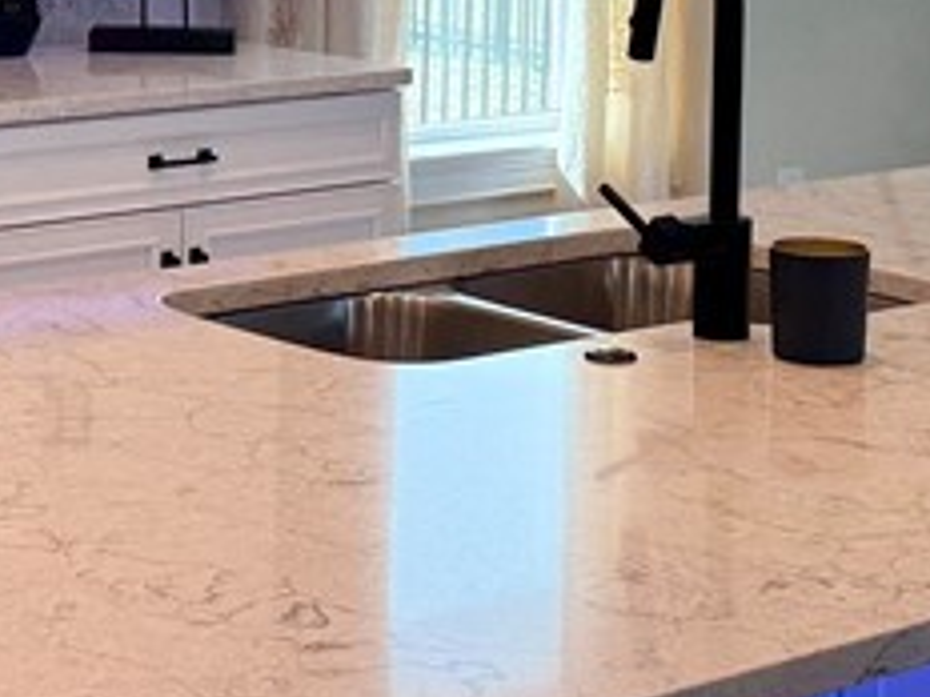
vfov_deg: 13.6
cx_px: 269
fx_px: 2848
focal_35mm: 106
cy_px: -116
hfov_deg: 18.5
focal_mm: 6.76
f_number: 1.78
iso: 125
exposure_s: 1/237
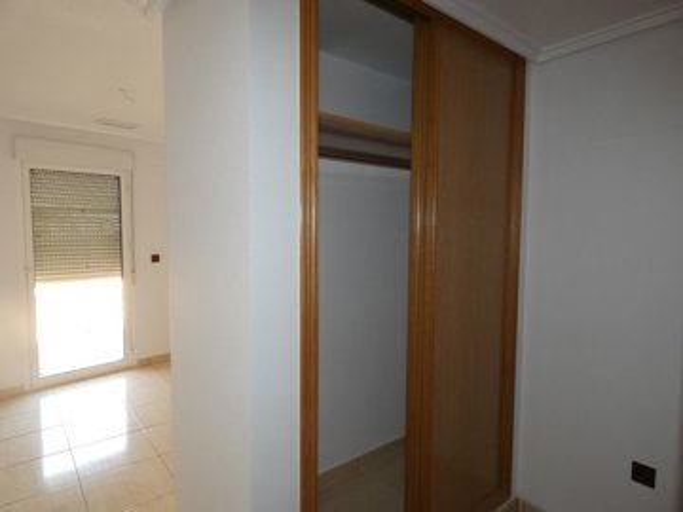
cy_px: 256
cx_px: 342
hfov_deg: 81.7
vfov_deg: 66.0
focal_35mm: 20
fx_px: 395
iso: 250
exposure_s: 1/60
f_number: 2.8
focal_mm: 3.6
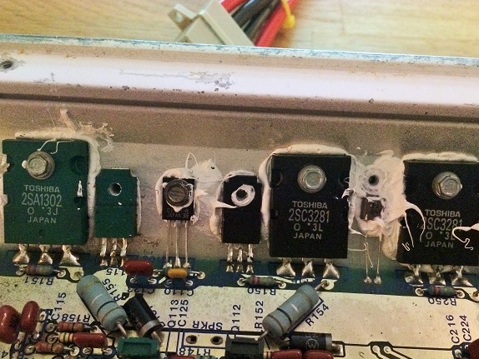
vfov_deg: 42.9
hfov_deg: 55.3
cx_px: 252
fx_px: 457
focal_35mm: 33
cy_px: 196
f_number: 2.2
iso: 640
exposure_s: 1/17
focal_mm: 4.15
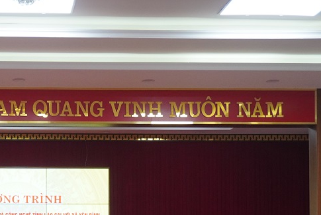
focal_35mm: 89
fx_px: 794
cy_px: 254
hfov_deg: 22.3
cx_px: 33
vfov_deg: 14.9
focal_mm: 24
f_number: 4.5
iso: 1250
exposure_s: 1/160
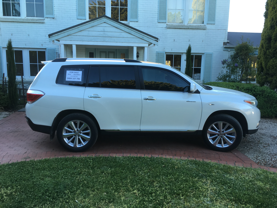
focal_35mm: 29
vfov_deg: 48.2
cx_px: 138
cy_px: 104
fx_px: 232
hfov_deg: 61.7
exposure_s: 1/100
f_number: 2.2
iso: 25
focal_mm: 4.15
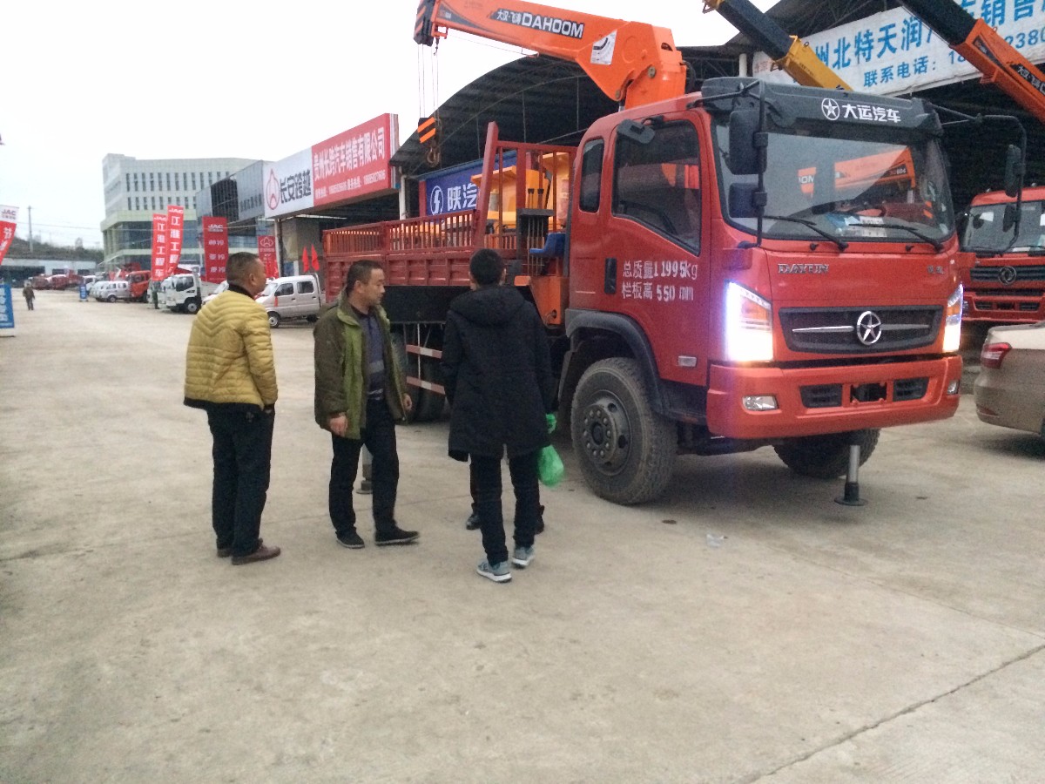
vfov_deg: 48.2
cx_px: 522
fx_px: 875
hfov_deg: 61.7
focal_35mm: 29
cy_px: 392
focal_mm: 4.15
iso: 500
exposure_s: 1/17
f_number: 2.2
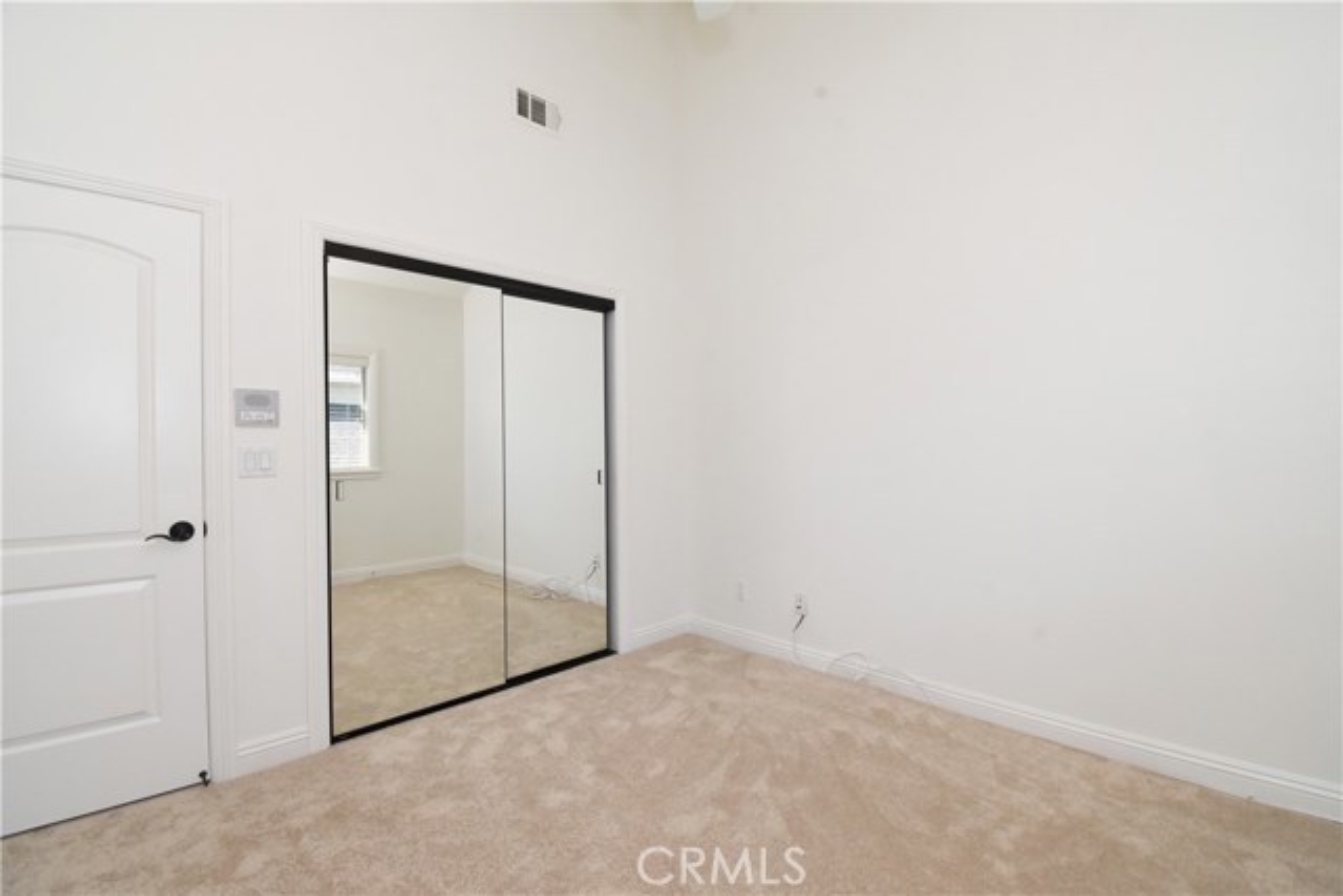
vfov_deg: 77.4
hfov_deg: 100.4
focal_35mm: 15
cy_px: 448
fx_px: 560
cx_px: 672
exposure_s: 1/250
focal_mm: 10
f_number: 11
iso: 1000
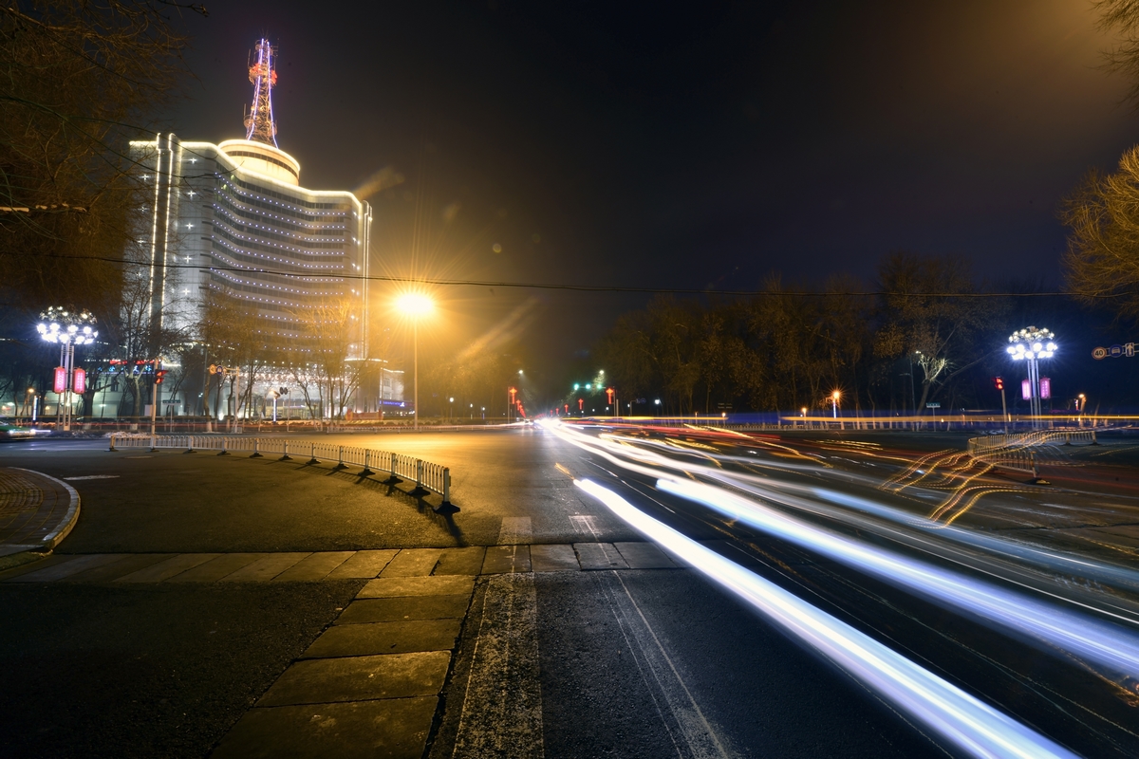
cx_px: 570
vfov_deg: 81.2
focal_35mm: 14
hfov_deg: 104.3
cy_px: 380
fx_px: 443
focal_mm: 14
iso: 100
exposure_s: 15
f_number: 22
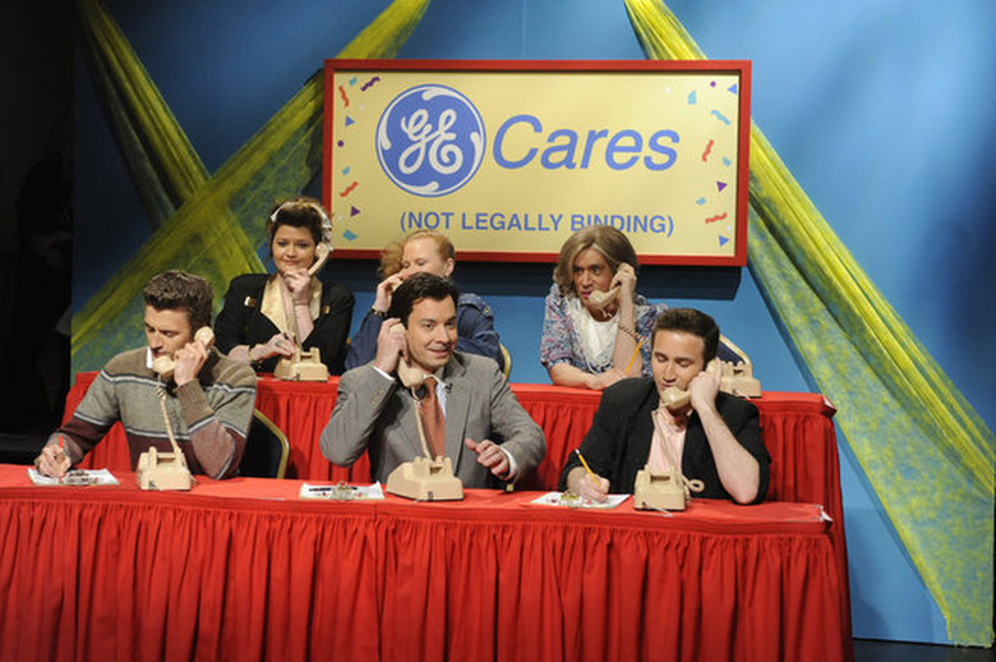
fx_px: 1934
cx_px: 498
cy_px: 331
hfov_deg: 28.9
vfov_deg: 19.4
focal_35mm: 70
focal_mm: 70
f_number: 4
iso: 2500
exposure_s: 1/125
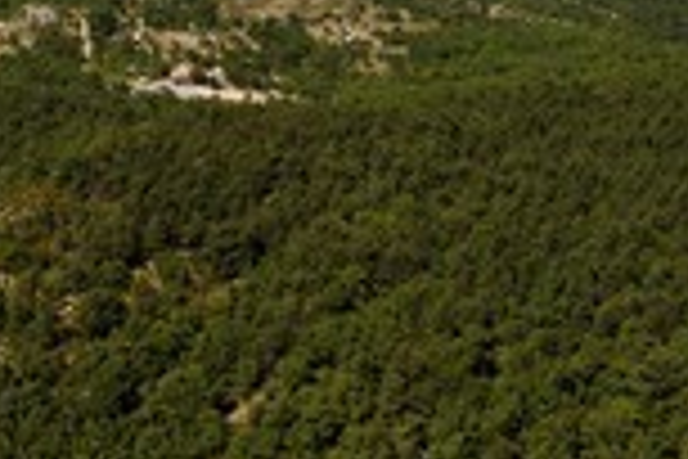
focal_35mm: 96
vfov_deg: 13.7
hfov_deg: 20.2
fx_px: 1835
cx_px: -81
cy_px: -158
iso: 400
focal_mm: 35
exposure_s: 1/800
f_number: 11
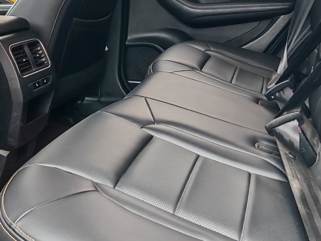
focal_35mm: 47
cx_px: 134
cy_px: 2
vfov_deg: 29.0
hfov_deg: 40.3
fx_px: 436
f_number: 2
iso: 80
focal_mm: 1.82
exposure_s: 1/50
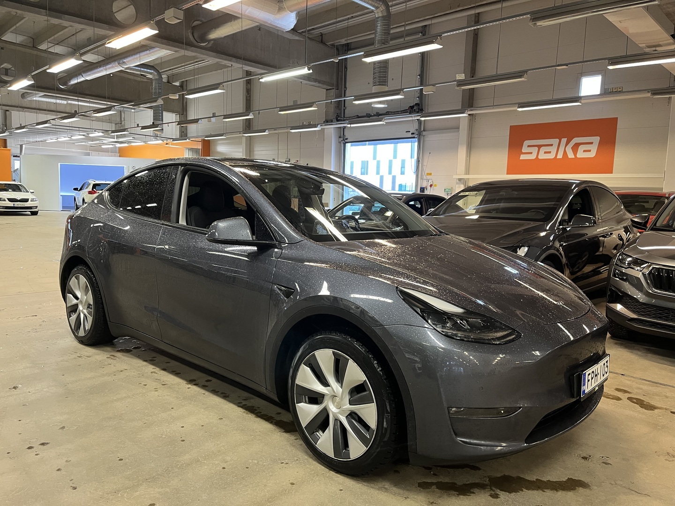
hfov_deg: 67.3
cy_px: 253
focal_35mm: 26
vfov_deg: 53.1
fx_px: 507
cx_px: 338
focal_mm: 5.1
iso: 200
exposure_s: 1/50
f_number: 1.6
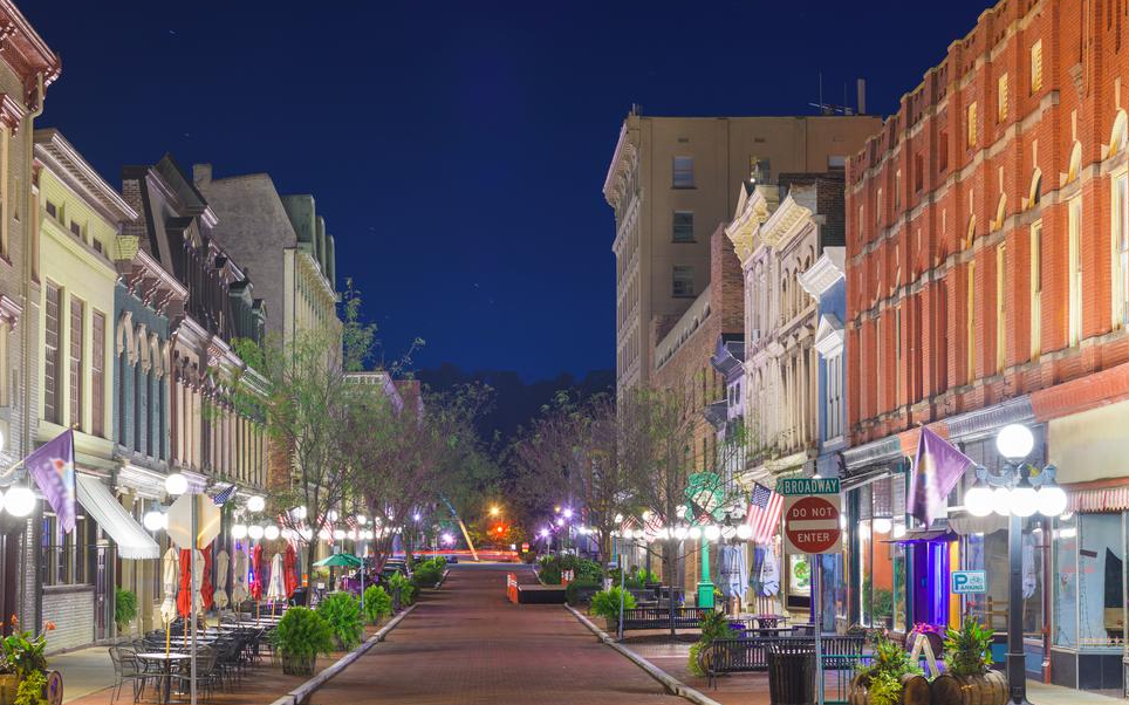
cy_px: 367
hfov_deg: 31.0
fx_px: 2030
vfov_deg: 19.7
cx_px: 488
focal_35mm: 66
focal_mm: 52
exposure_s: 30
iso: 64
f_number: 8
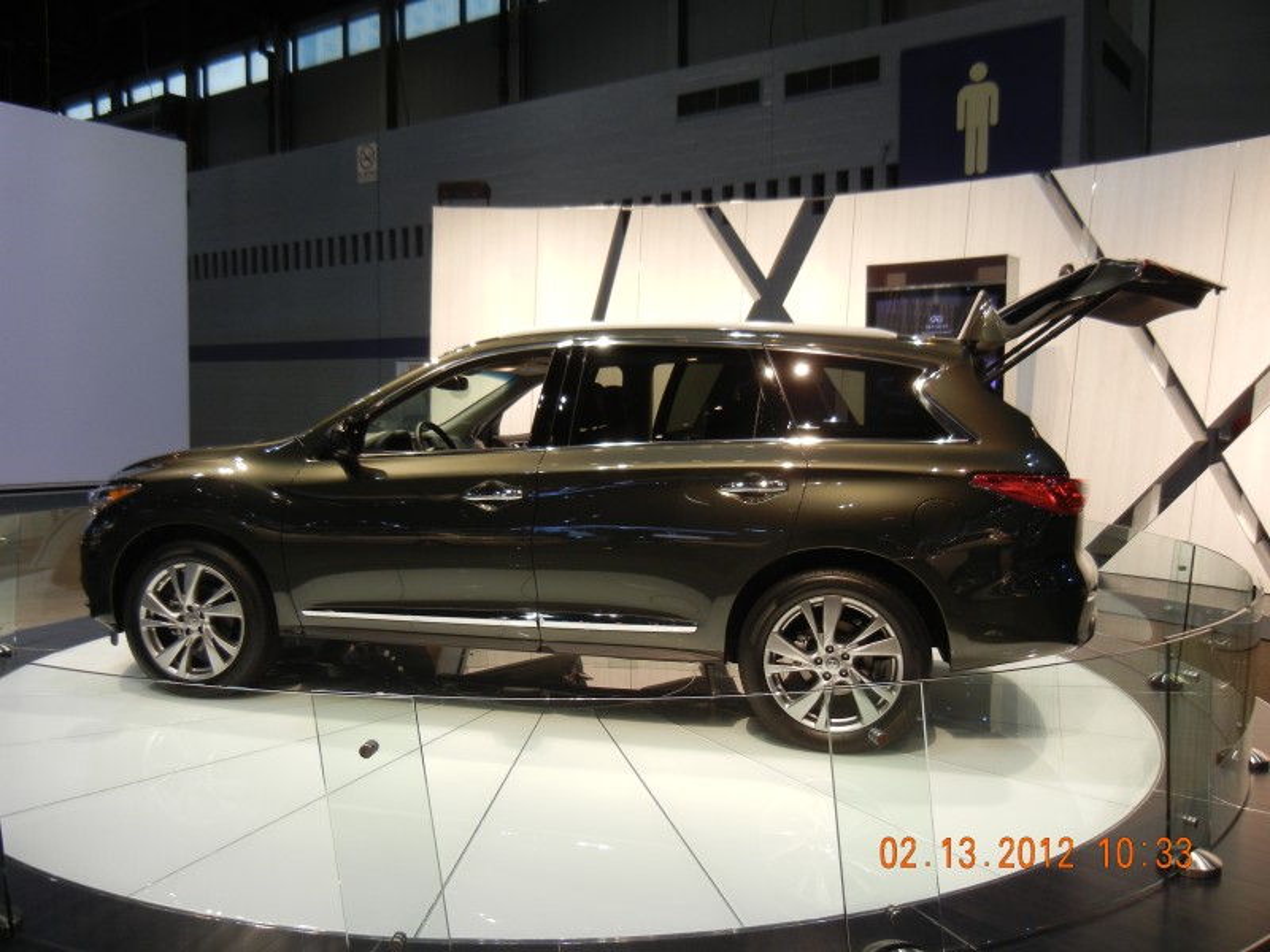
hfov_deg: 60.0
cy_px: 476
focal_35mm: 30
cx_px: 635
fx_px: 1101
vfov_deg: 46.8
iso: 178
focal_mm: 5.4
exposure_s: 1/60
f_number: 3.5
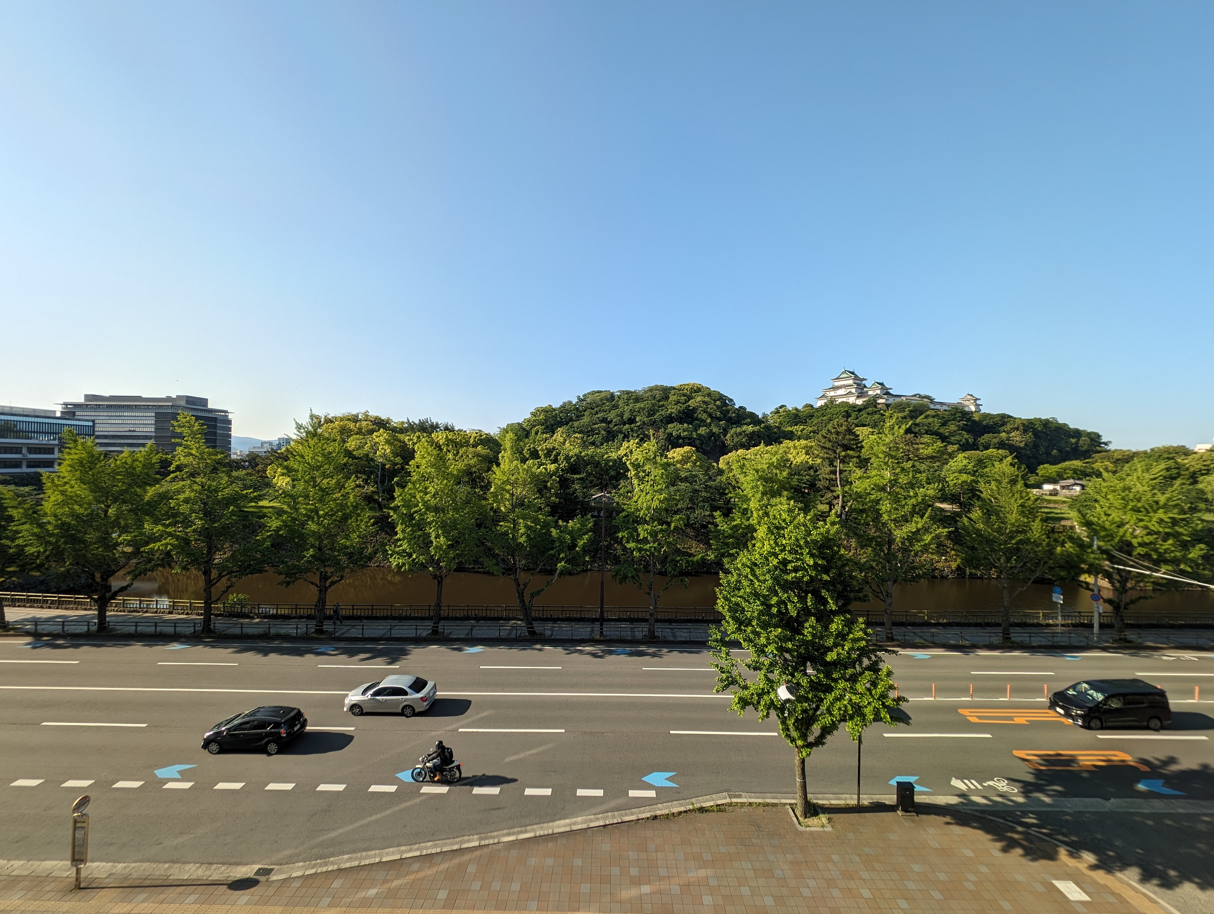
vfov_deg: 94.6
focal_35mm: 12
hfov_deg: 110.5
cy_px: 457
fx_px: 421
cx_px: 607
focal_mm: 2.23
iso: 40
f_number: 1.95
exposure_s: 1/866
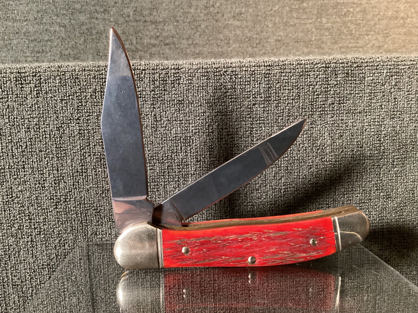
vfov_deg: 45.4
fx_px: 374
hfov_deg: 58.3
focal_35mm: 31
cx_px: 209
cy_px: 156
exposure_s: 1/30
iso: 640
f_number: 2.4
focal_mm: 3.3
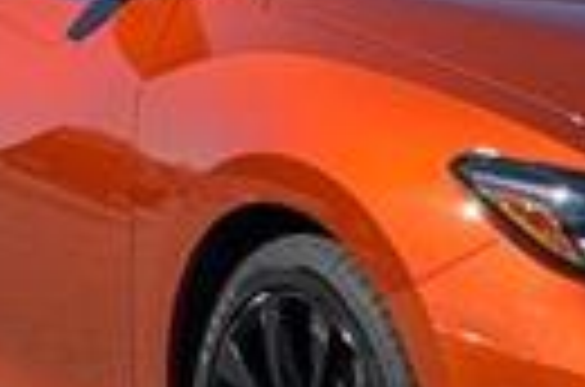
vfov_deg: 7.0
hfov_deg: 10.5
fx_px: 3145
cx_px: 590
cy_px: 279
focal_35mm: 194
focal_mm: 6.76
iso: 64
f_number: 1.78
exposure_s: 1/3257
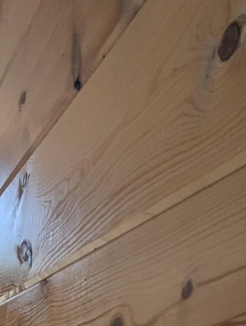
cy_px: 471
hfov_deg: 23.7
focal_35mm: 57
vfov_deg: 26.1
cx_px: -40
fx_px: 539
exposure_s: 1/180
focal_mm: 1.95
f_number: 2.2
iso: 39
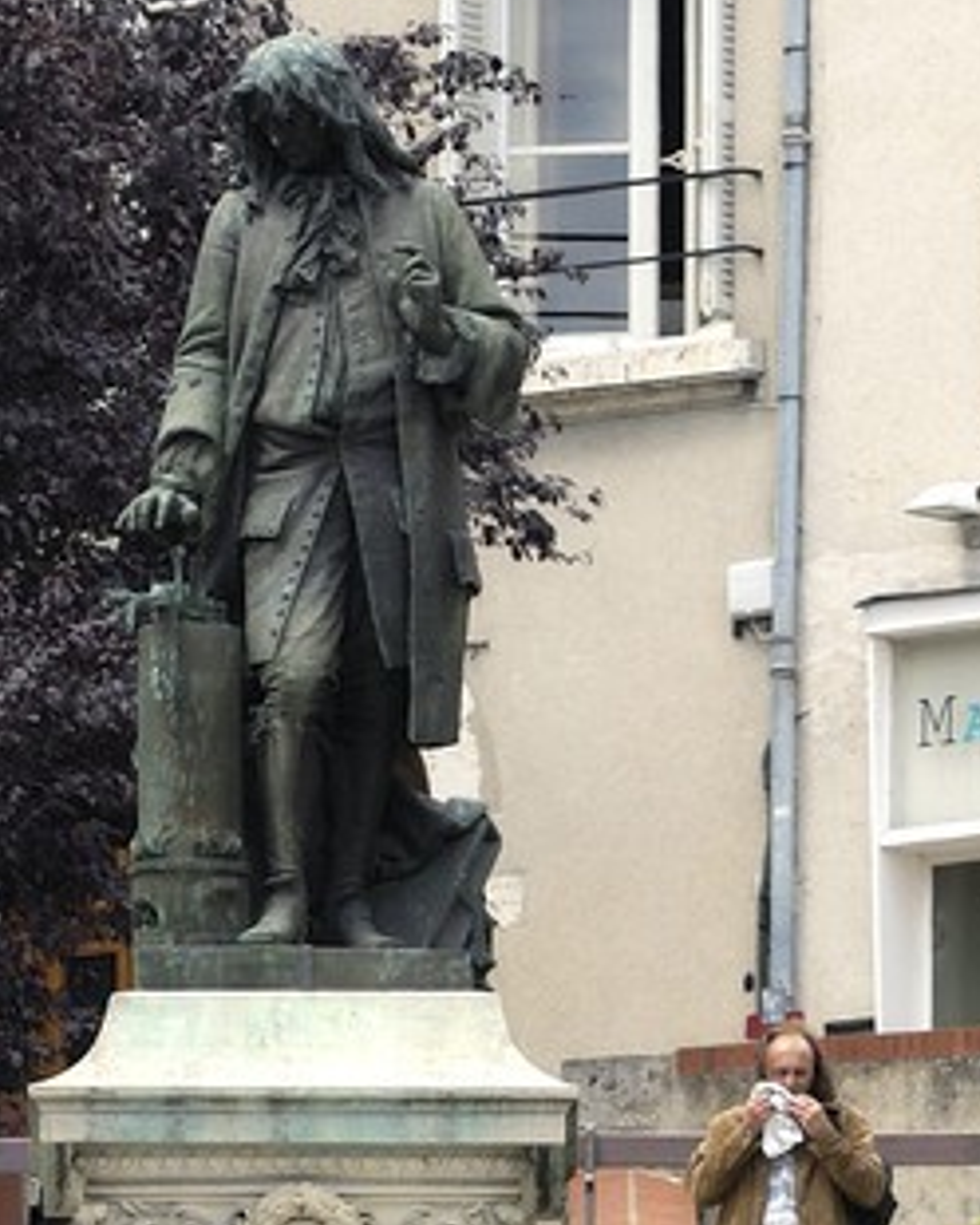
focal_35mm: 1126
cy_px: 2719
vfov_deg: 1.7
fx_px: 40839
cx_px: 134
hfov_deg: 1.4
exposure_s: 1/250
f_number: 4.5
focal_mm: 155
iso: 100
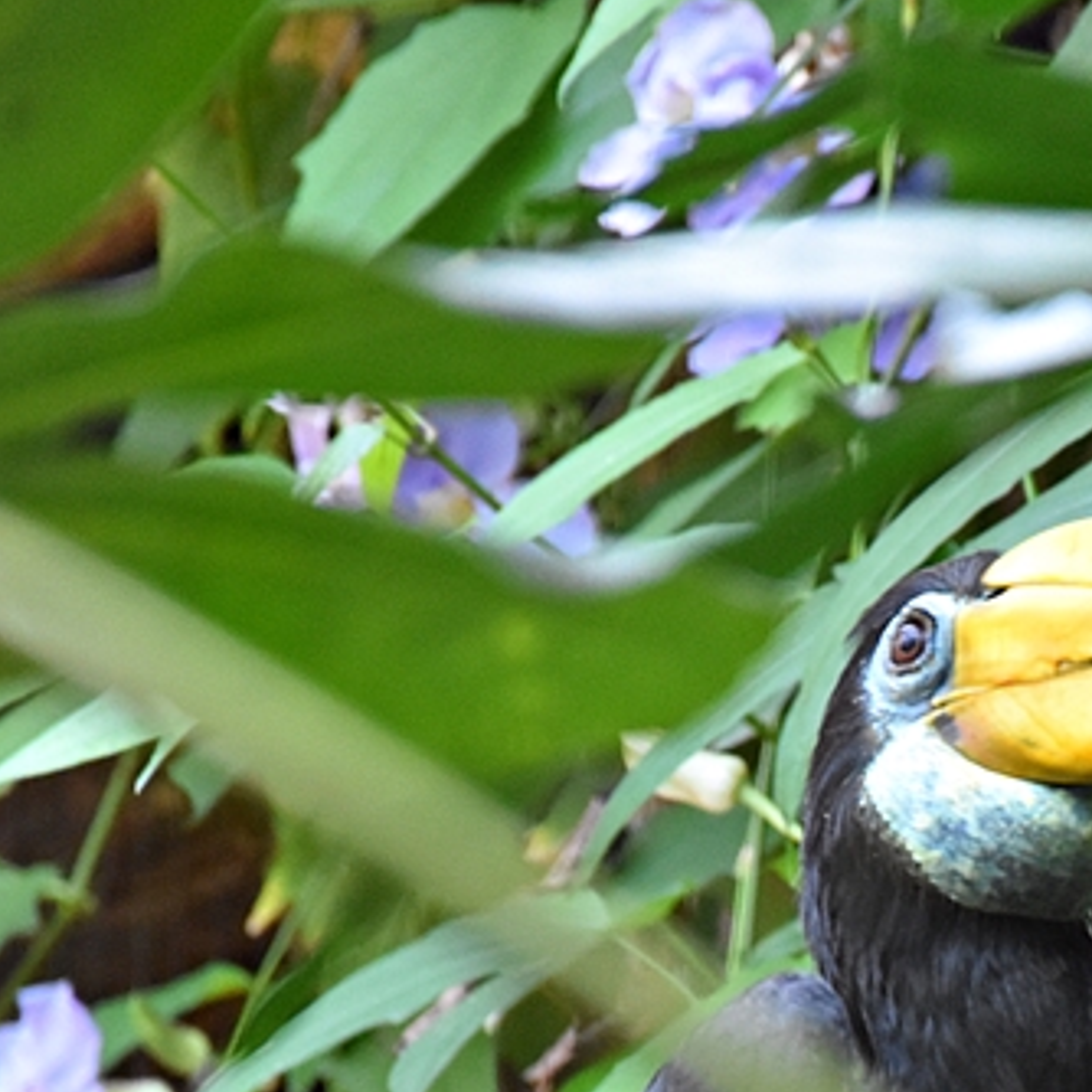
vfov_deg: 3.2
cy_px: 1045
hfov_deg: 3.2
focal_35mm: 547
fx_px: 19523
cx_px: 974
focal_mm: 140
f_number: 5.6
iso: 2200
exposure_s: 1/125
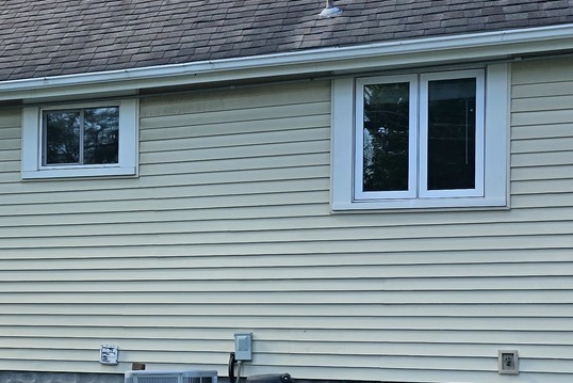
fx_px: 1019
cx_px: 82
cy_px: 252
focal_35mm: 64
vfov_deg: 21.2
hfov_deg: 30.3
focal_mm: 6.3
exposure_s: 1/337
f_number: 1.7
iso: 12
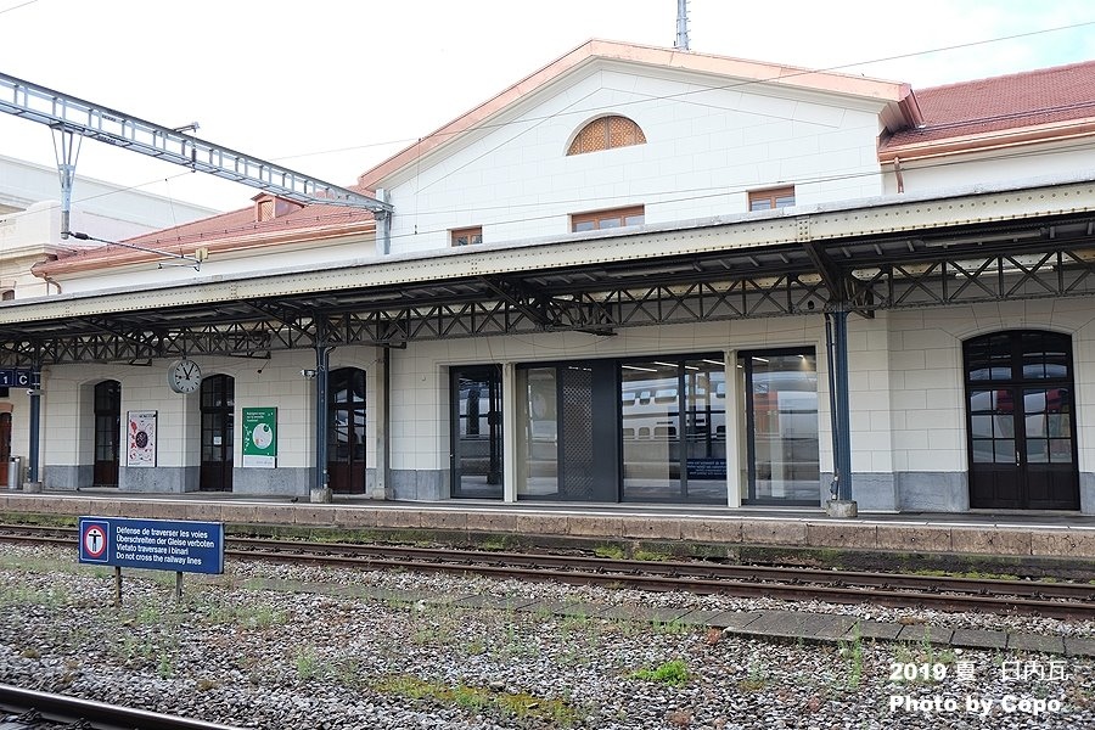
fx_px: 943
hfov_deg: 60.3
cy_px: 365
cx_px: 548
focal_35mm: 31
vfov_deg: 42.3
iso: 400
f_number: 3.2
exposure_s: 1/750
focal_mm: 20.5
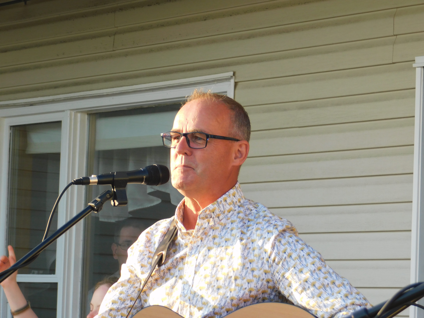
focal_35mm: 184
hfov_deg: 10.7
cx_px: 212
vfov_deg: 8.1
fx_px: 2254
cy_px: 159
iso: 125
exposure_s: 1/100
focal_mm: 32.7
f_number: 5.4
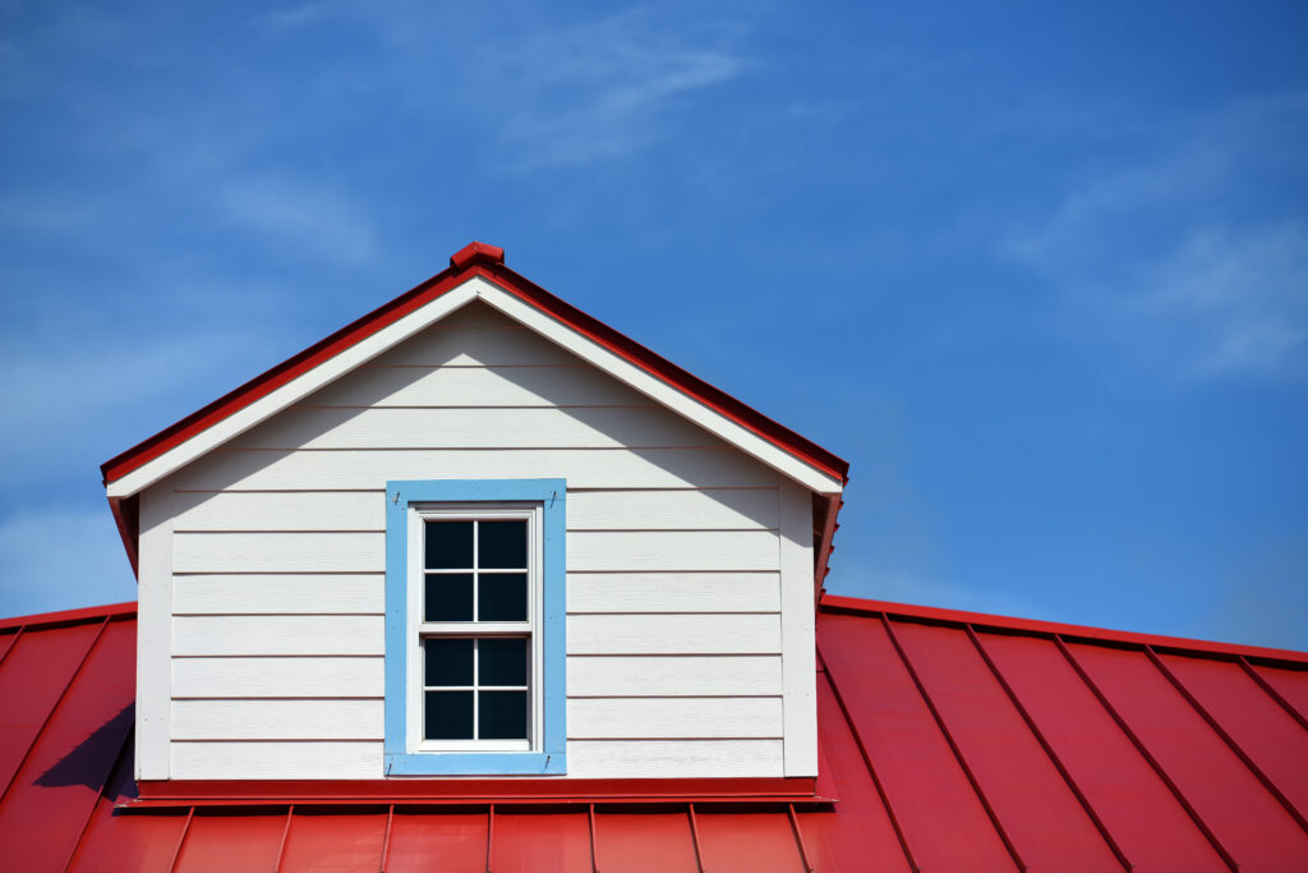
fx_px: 4905
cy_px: 436
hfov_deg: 15.2
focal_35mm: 135
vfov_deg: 10.2
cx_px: 654
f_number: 4
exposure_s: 1/5000
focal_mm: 135
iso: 200
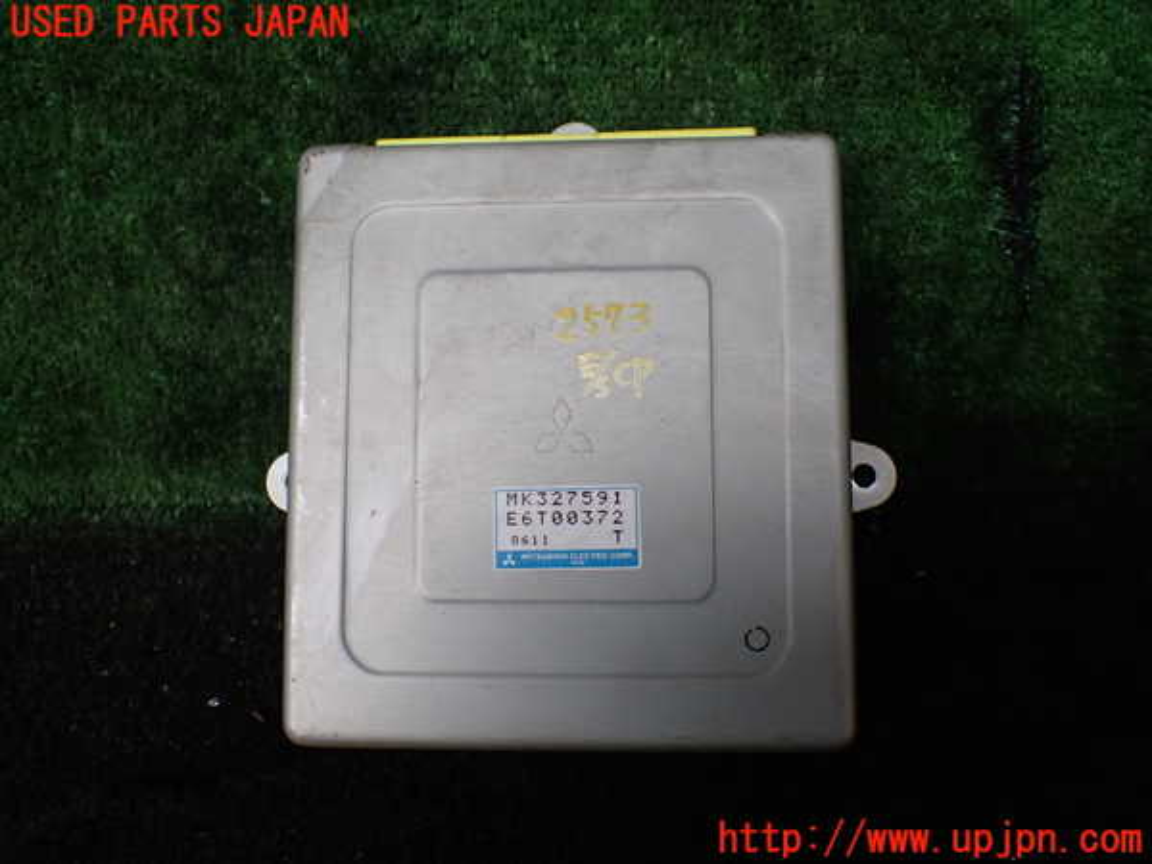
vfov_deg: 46.8
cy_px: 432
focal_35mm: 30
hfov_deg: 60.0
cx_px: 576
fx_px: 998
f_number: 2.3
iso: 250
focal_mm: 5.4
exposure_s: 1/125
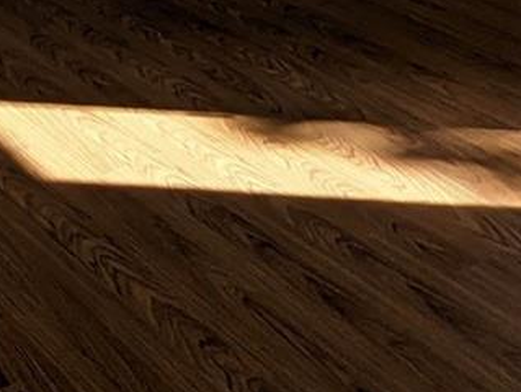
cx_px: 193
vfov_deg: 16.1
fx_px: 1205
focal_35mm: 80
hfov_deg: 24.3
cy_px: -281
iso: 50
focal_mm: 2.35
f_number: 2.2
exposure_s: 1/48.5
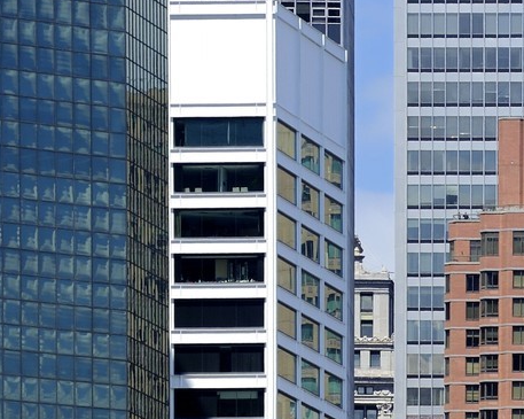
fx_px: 9671
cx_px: 607
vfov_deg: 2.5
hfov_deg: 3.1
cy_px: 849
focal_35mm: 624
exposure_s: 1/320
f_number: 9
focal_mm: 190
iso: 200
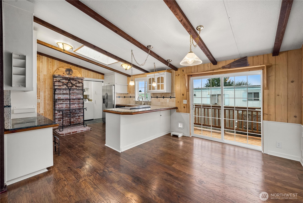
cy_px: 102
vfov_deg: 81.3
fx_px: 118
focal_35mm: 14
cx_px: 152
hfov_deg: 104.2
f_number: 7.1
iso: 125
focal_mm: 14
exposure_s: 1/60
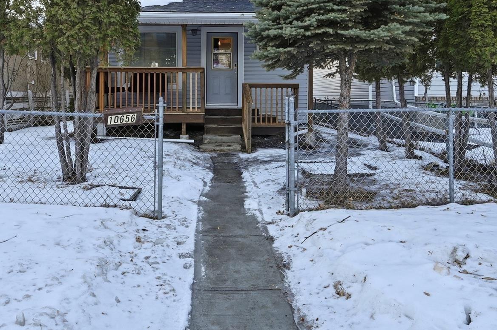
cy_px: 93
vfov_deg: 42.5
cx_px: 225
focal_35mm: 30
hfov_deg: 61.9
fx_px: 414
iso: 100
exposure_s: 1/125
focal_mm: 14
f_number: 8
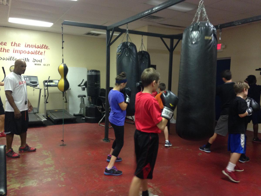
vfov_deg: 42.9
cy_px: 98
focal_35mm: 33
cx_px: 130
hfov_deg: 55.4
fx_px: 249
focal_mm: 4.12
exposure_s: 1/20
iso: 250
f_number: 2.4
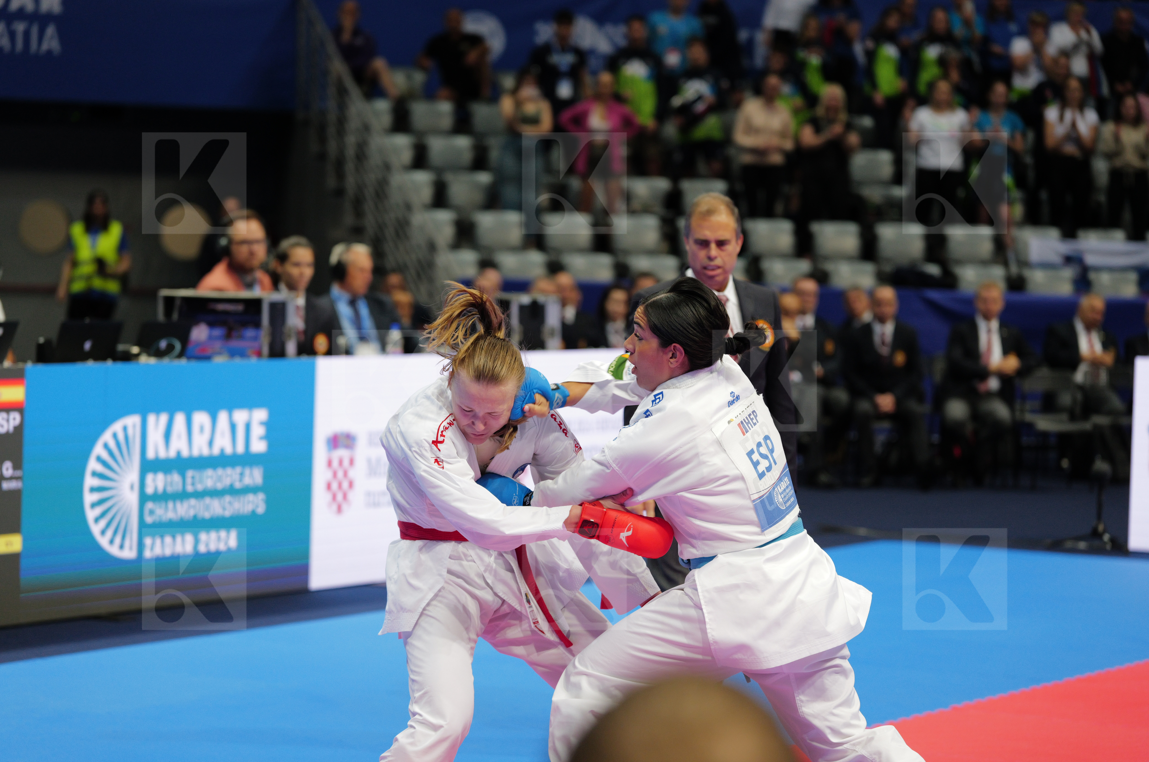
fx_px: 3473
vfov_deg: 12.5
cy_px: 381
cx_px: 574
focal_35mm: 109
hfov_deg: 18.8
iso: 2000
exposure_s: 1/1000
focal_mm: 109
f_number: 2.8
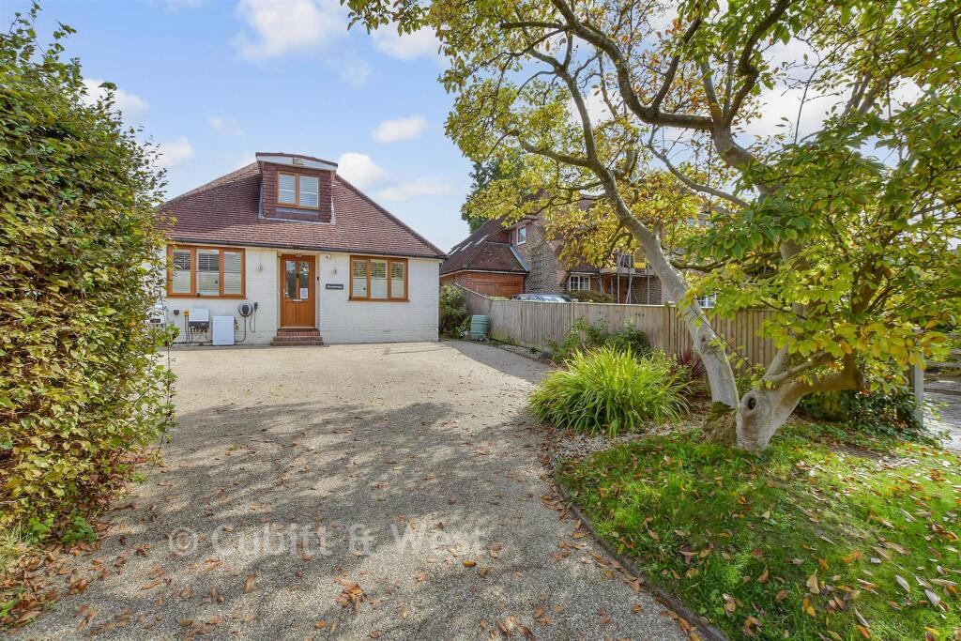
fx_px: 400
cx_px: 480
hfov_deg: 100.4
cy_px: 320
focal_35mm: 15
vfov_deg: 77.3
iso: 160
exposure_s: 1/200
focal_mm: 10
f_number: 8
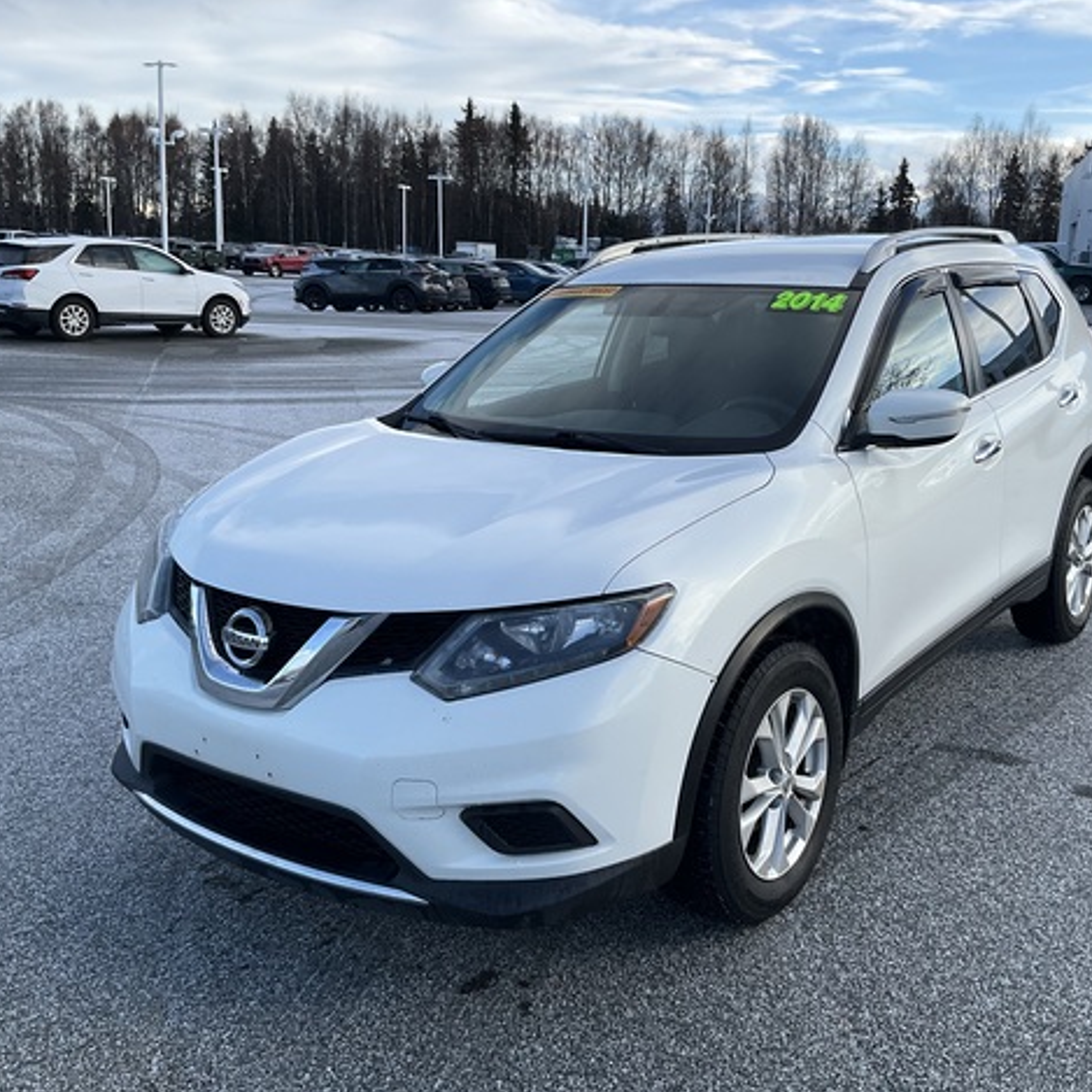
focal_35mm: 35
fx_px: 1249
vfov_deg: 47.2
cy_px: 540
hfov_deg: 47.0
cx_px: 638
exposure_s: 1/728
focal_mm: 3
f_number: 1.8
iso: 25
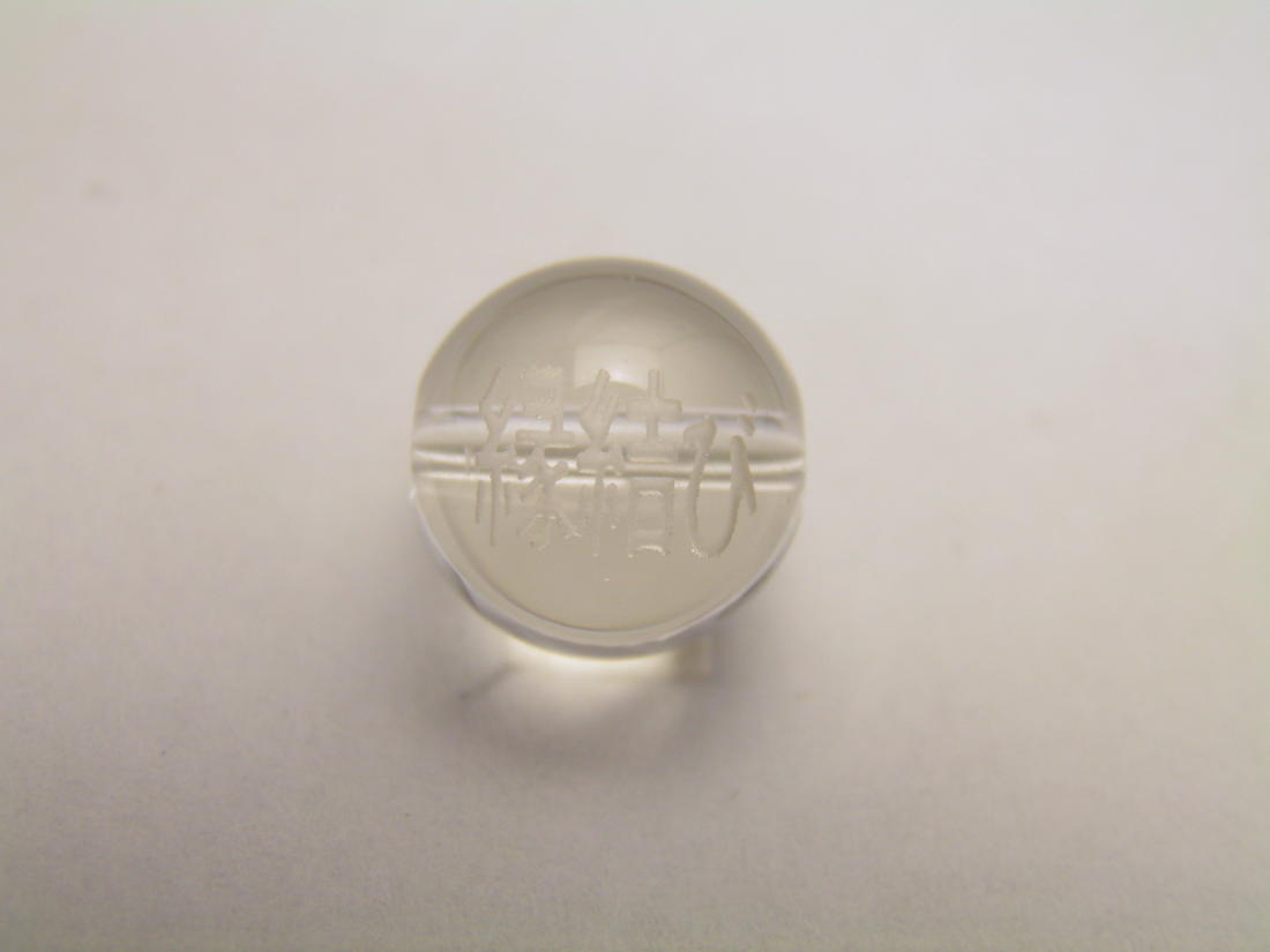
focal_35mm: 84
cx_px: 635
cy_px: 476
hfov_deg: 23.3
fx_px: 3082
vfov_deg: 17.6
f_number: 3.9
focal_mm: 15.2
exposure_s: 1/50
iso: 64
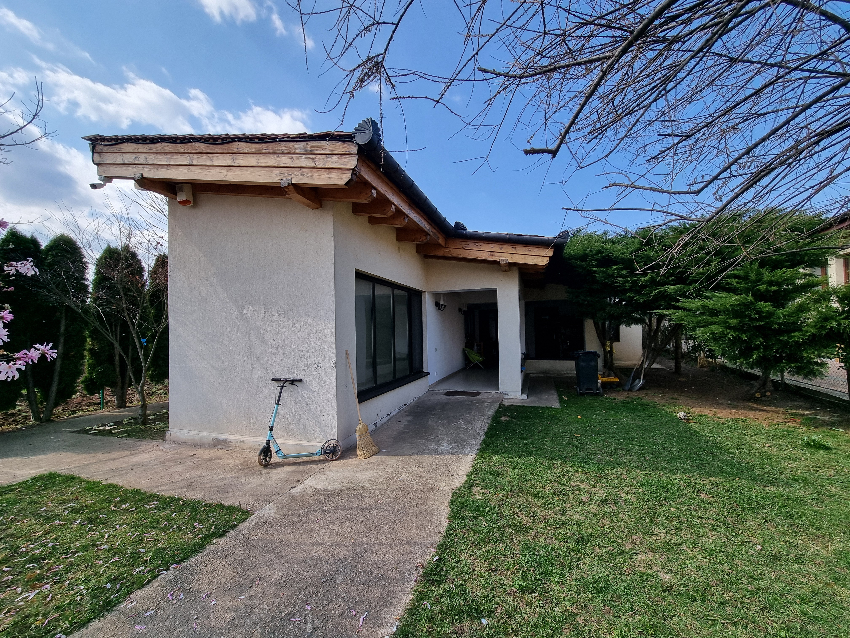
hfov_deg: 106.2
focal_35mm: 13
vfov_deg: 89.9
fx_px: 319
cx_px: 425
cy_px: 319
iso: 50
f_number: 2.2
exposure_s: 1/1360
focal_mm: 2.2
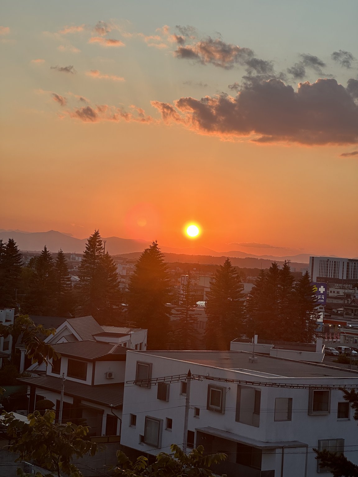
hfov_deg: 19.1
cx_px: 179
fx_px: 1062
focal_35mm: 77
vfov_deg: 25.3
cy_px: 238
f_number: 2.8
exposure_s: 1/229
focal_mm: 9
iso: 32
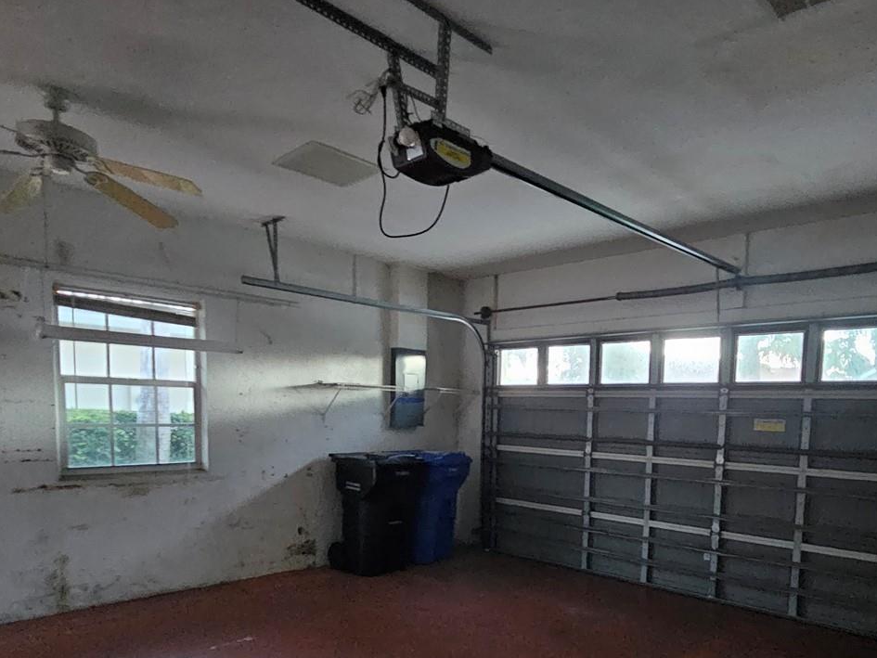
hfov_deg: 76.1
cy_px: 480
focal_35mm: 22
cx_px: 489
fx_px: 557
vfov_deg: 58.4
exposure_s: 1/24
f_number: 2.2
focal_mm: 2.2
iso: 1250
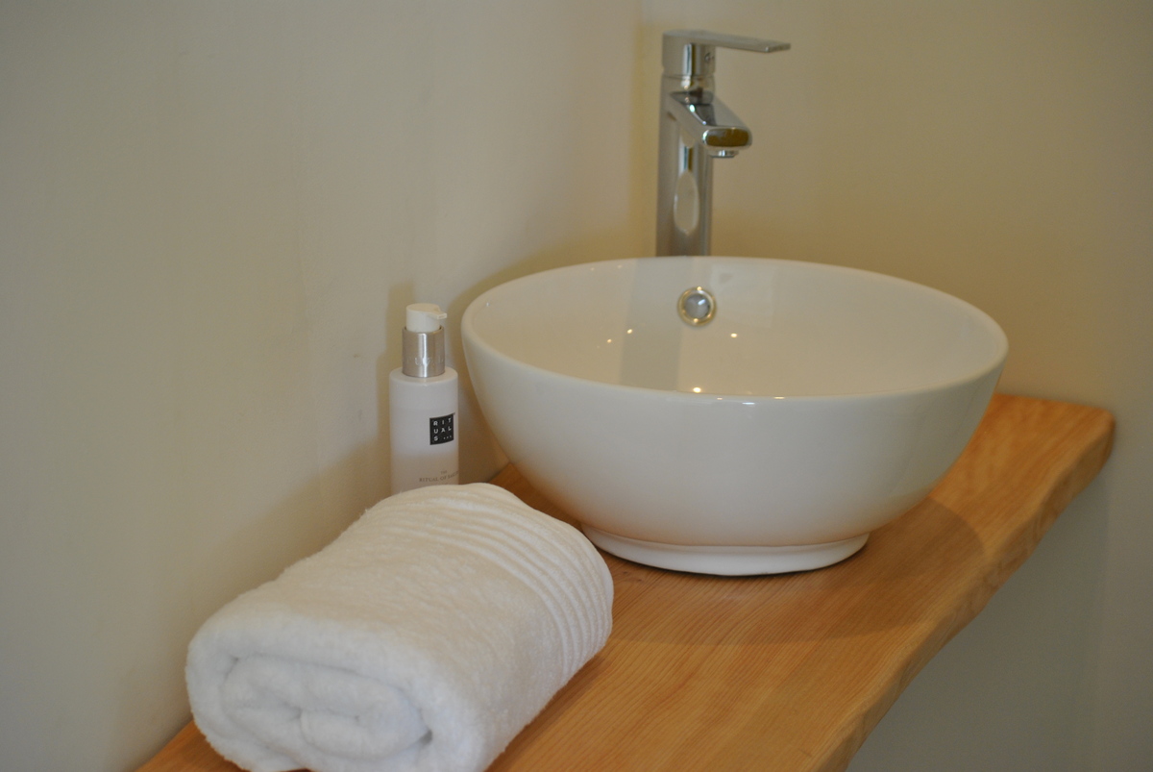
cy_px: 386
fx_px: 2405
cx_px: 576
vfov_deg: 18.2
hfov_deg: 27.0
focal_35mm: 75
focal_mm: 50
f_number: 4
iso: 250
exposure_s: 1/30
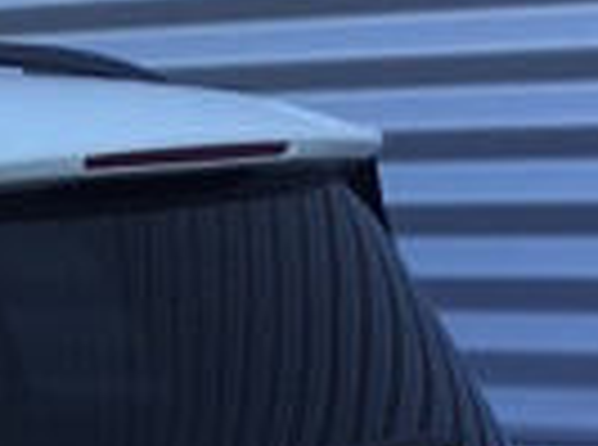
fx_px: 3222
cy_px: 748
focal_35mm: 187
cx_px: -625
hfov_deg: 9.8
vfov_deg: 7.7
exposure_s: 1/324
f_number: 2.4
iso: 25
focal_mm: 3.3
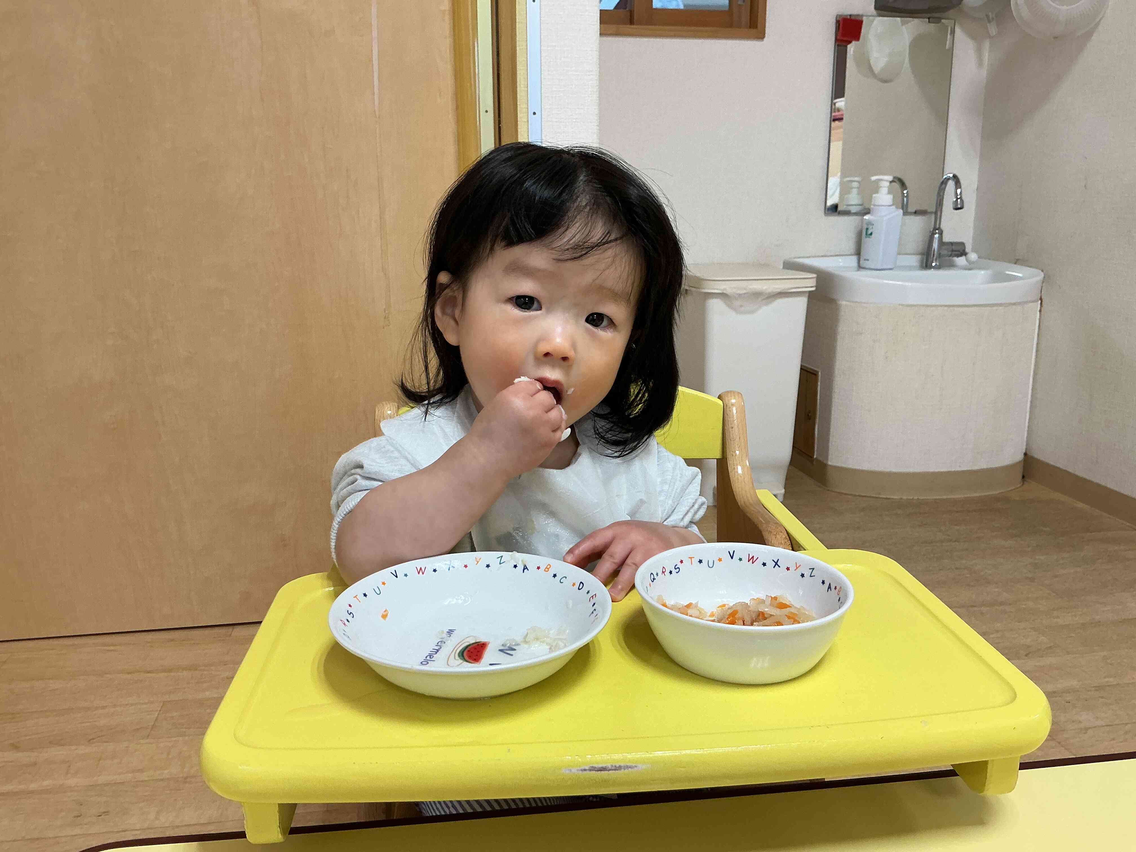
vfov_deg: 48.2
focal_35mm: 29
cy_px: 426
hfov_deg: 61.7
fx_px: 952
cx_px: 568
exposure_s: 1/120
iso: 50
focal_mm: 3
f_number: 1.8
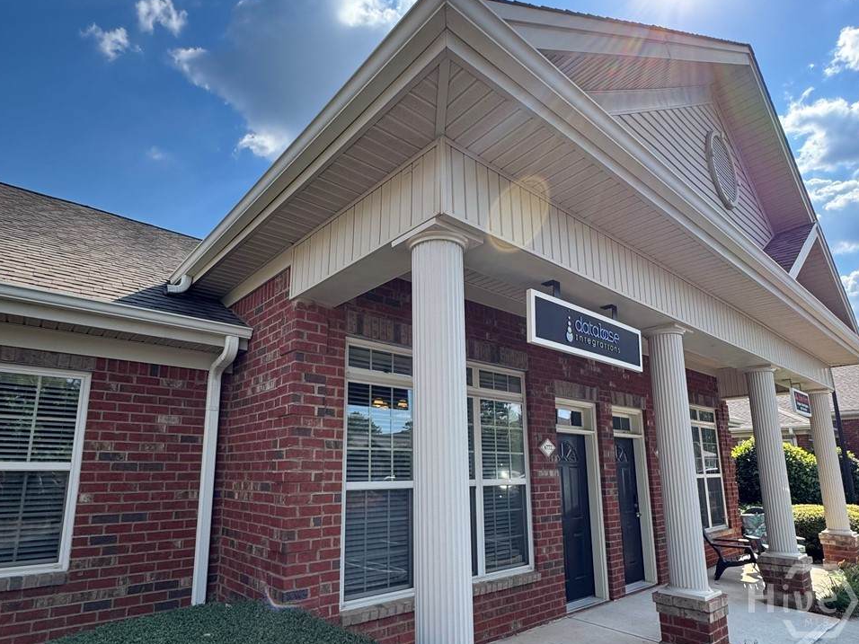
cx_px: 412
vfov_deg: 81.7
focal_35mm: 15
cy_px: 325
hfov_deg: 98.1
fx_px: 372
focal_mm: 2.22
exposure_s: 1/664
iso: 40
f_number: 2.2
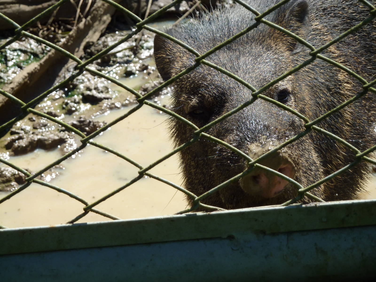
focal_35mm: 128
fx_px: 1390
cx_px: 188
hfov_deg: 15.4
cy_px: 141
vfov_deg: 11.6
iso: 100
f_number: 4.4
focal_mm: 21
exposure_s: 1/400
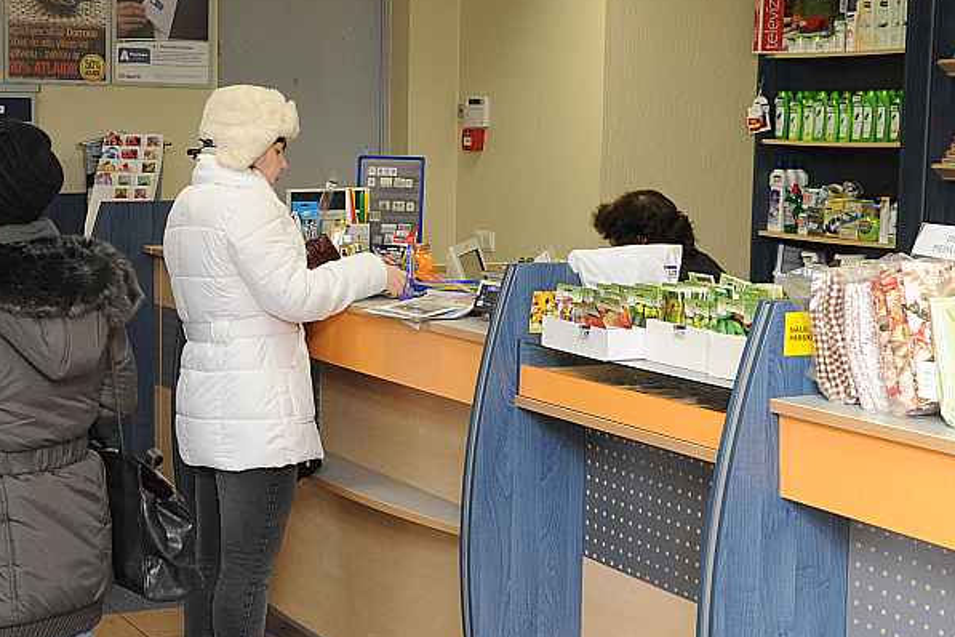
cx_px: 298
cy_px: 343
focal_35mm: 67
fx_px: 1777
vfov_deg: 20.3
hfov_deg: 29.8
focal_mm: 40
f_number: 6.7
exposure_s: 1/60
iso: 1600
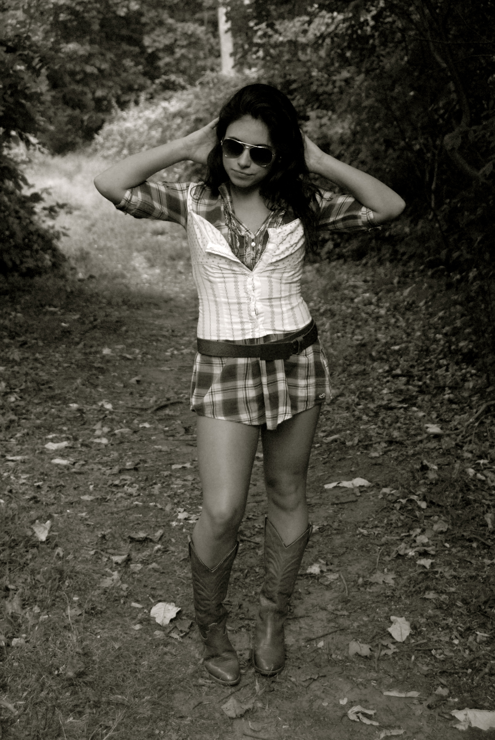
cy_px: 370
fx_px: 1172
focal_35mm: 57
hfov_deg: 23.8
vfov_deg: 35.0
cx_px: 248
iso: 1600
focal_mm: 38
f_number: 4.5
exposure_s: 1/125
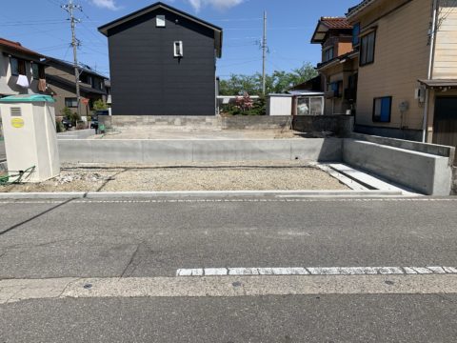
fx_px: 343
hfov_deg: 67.3
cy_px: 172
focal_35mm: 26
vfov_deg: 53.1
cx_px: 228
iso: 25
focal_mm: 4.25
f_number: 1.8
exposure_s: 1/3086
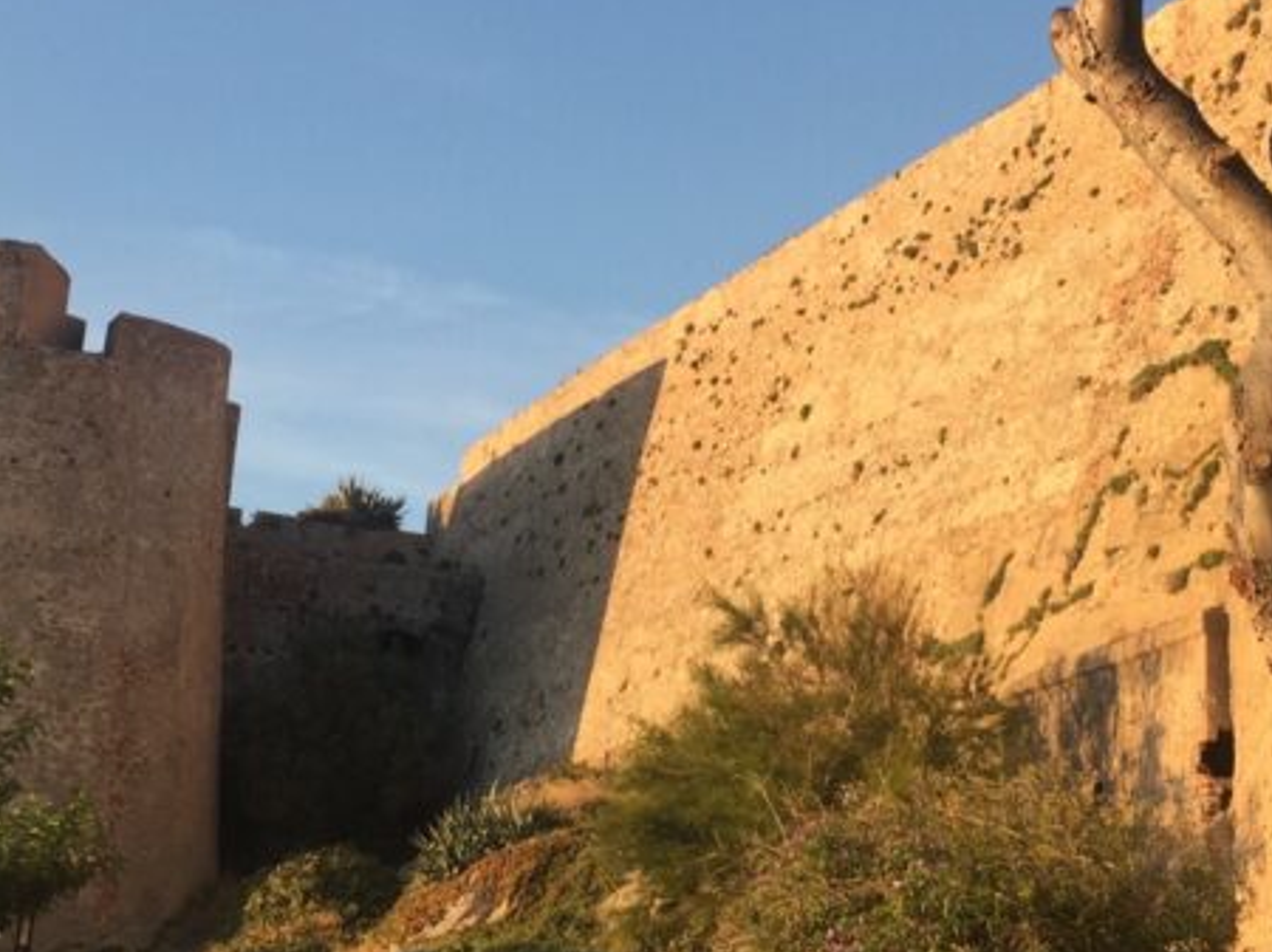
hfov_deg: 29.3
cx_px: 803
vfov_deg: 22.1
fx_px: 2424
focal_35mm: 66
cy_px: 282
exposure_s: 1/471
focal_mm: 4.15
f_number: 2.2
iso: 32
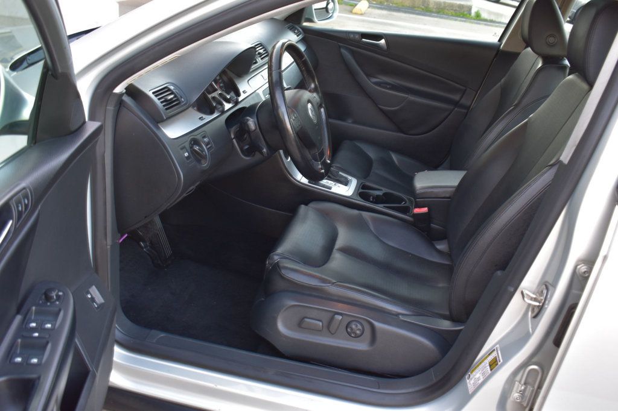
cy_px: 206
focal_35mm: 34
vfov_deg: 38.3
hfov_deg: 55.1
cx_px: 309
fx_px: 592
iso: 400
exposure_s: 1/15
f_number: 6.3
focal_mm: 23
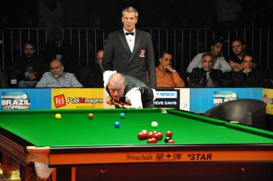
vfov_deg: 8.7
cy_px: 90
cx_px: 136
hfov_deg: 13.1
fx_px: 1193
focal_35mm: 158
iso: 2500
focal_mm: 105
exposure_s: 1/50
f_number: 5.6
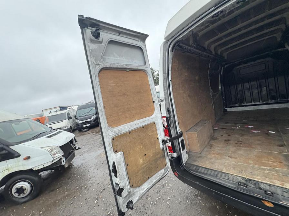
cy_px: 108
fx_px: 117
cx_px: 144
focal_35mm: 14
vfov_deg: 85.7
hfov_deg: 102.1
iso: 200
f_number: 2.2
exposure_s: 1/99
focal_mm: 2.22
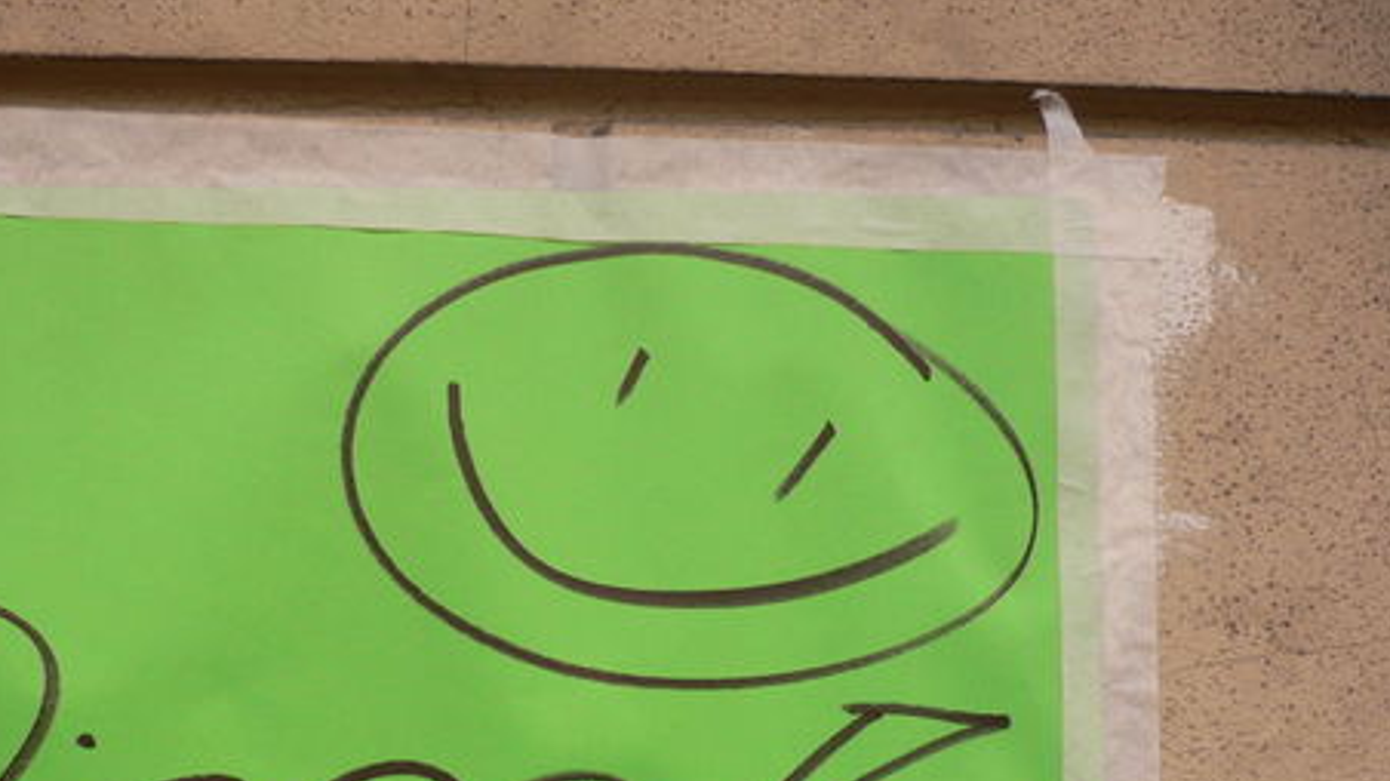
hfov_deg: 37.9
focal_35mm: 54
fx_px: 1990
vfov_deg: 21.6
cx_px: 424
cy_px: 729
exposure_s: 1/125
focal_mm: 5.8
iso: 80
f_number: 2.8
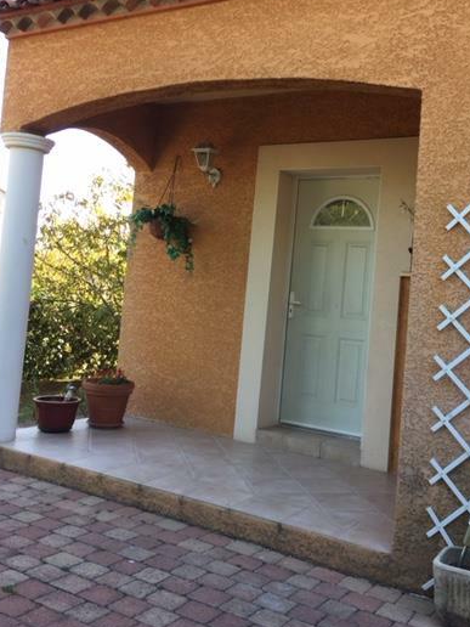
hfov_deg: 39.6
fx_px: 652
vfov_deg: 51.2
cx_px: 272
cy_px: 272
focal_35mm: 36
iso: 32
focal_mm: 4.15
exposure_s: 1/126
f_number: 2.2
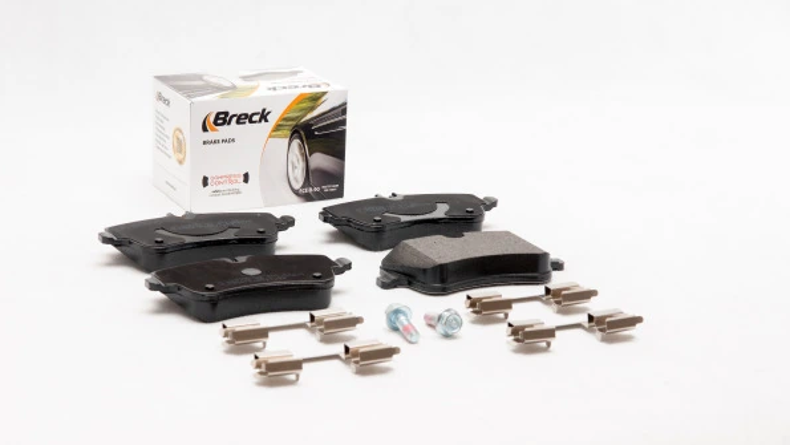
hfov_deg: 22.4
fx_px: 1990
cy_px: 218
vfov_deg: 12.8
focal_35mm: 95
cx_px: 393
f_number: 11
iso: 100
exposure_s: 1/200
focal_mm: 60
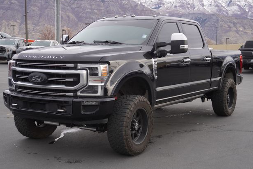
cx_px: 125
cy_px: 85
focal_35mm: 56
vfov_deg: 24.3
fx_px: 394
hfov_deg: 35.6
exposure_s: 1/100
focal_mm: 36
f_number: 6.3
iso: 100
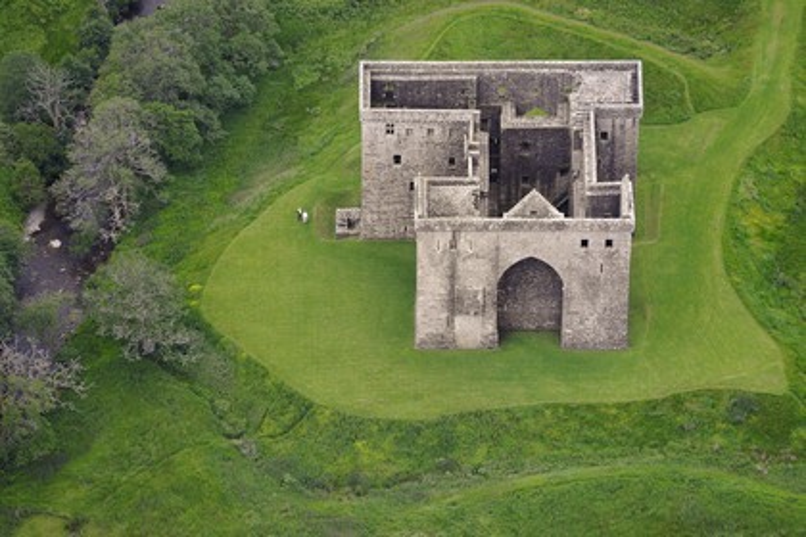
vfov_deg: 6.9
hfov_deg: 10.3
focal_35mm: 200
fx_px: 4477
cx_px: 403
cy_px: 268
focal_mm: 200
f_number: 3.2
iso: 400
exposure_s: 1/800
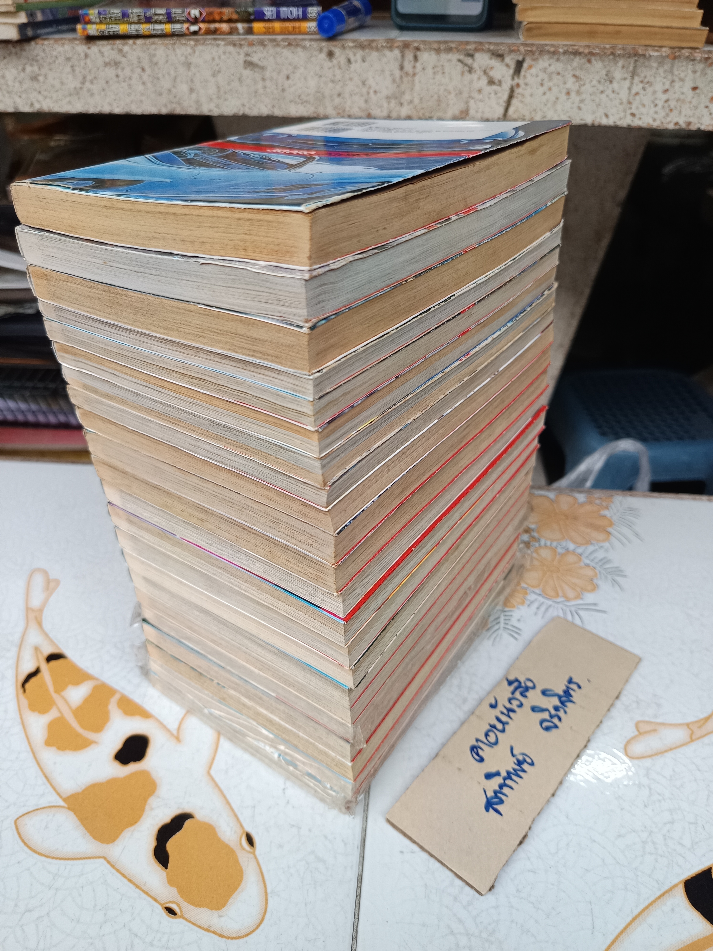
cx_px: 356
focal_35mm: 24
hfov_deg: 56.8
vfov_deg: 71.6
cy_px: 476
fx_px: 659
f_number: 1.7
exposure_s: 1/50
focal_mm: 5.31
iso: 313
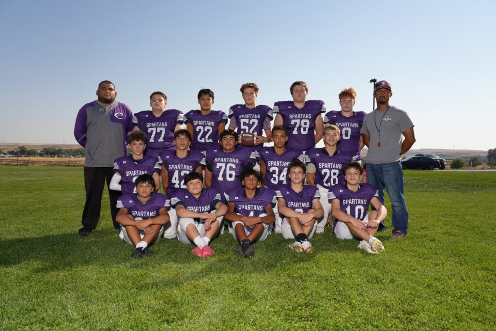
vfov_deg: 49.6
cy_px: 166
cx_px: 248
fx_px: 358
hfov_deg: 69.4
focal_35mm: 26
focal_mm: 26
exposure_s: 1/250
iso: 100
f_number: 9
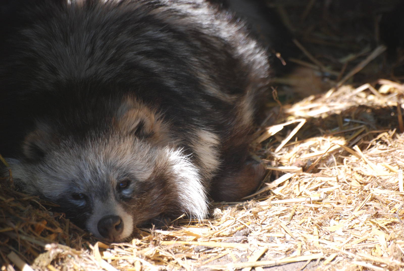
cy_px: 136
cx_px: 202
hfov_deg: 4.6
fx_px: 5056
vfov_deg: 3.1
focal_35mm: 450
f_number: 5.6
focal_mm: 300
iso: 400
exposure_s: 1/320
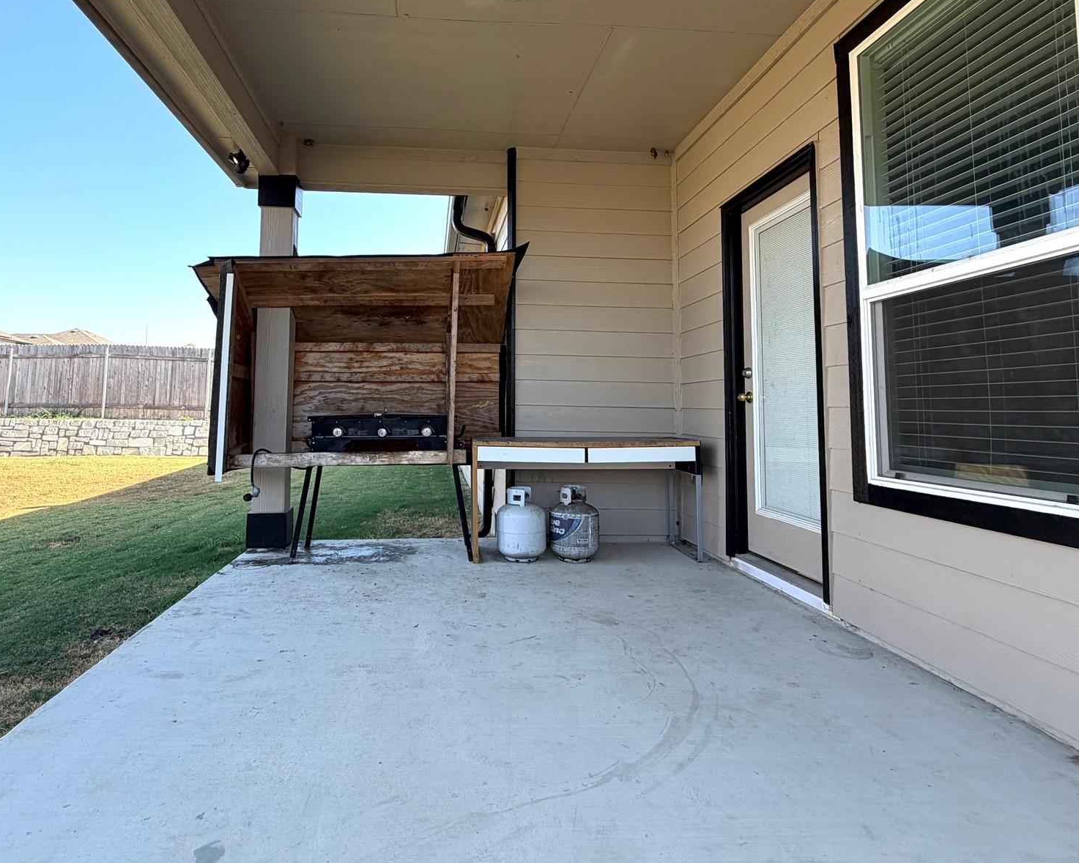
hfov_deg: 82.8
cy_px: 366
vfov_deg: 70.4
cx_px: 465
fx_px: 607
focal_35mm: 19
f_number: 2.2
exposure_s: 1/502
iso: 50
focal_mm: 2.22
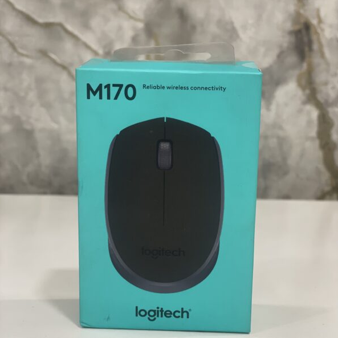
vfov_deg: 27.7
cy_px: 186
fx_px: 685
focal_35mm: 62
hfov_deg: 27.7
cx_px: 170
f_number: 2
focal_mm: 6
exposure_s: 1/100
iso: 160
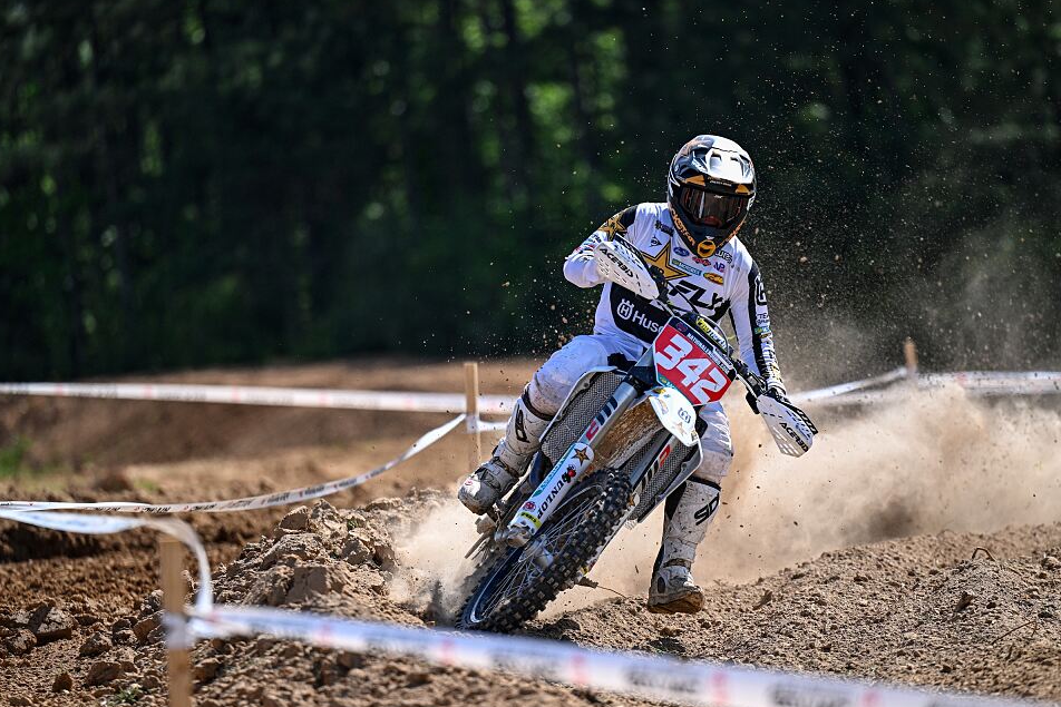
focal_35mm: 252
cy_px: 363
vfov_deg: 5.5
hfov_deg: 8.2
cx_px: 606
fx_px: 7428
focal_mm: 200
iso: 360
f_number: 2.8
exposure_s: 1/4000
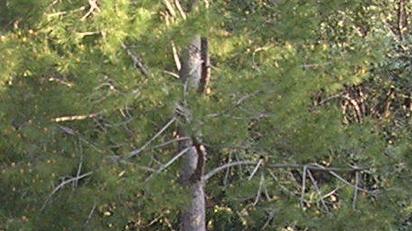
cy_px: 529
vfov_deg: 6.3
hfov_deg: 11.6
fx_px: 2010
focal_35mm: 184
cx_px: 2
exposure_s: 1/60.5
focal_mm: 5.8
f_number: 2.8
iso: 100
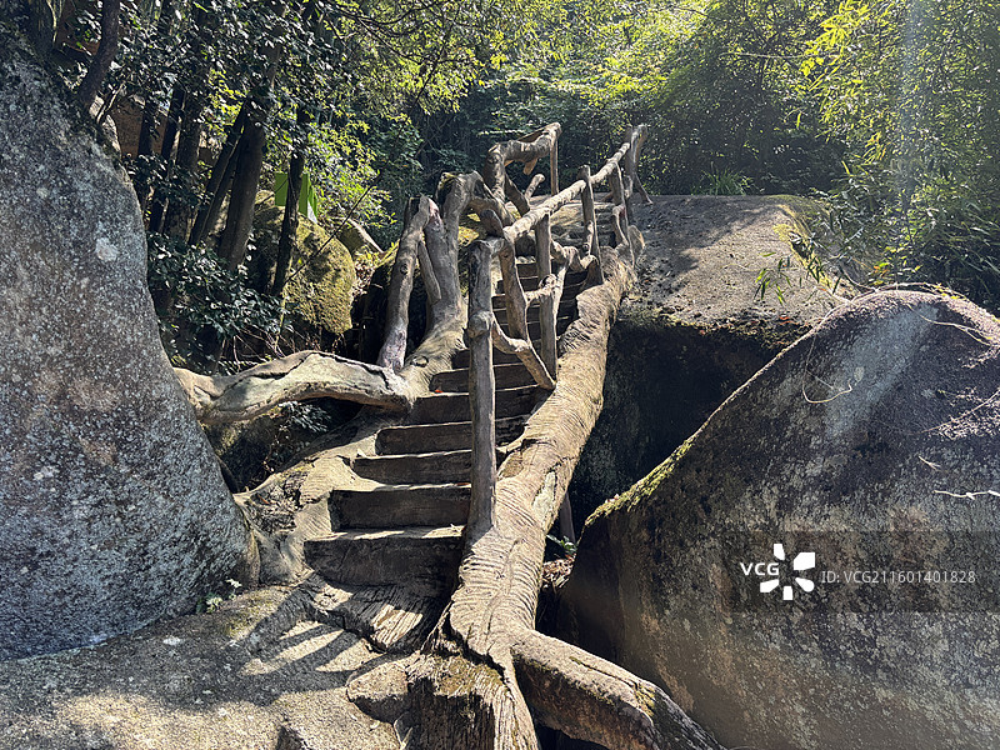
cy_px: 375
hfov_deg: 67.3
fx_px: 751
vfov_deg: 53.1
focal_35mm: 26
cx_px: 500
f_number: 1.6
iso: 50
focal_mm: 5.96
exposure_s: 1/276
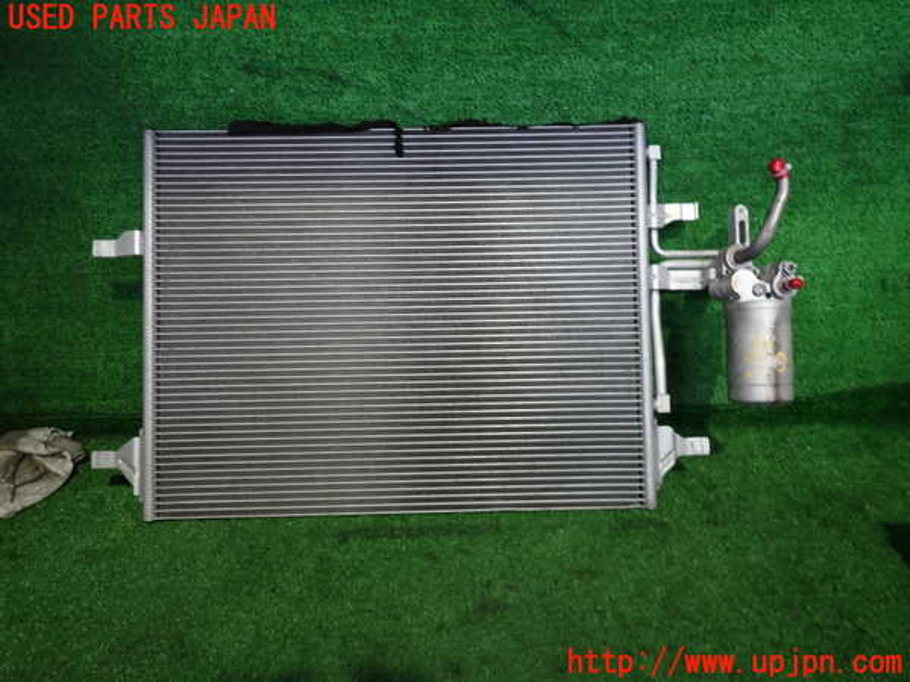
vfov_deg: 54.9
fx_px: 657
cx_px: 455
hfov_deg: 69.4
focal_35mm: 25
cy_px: 341
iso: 200
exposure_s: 1/40
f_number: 2
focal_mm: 4.5
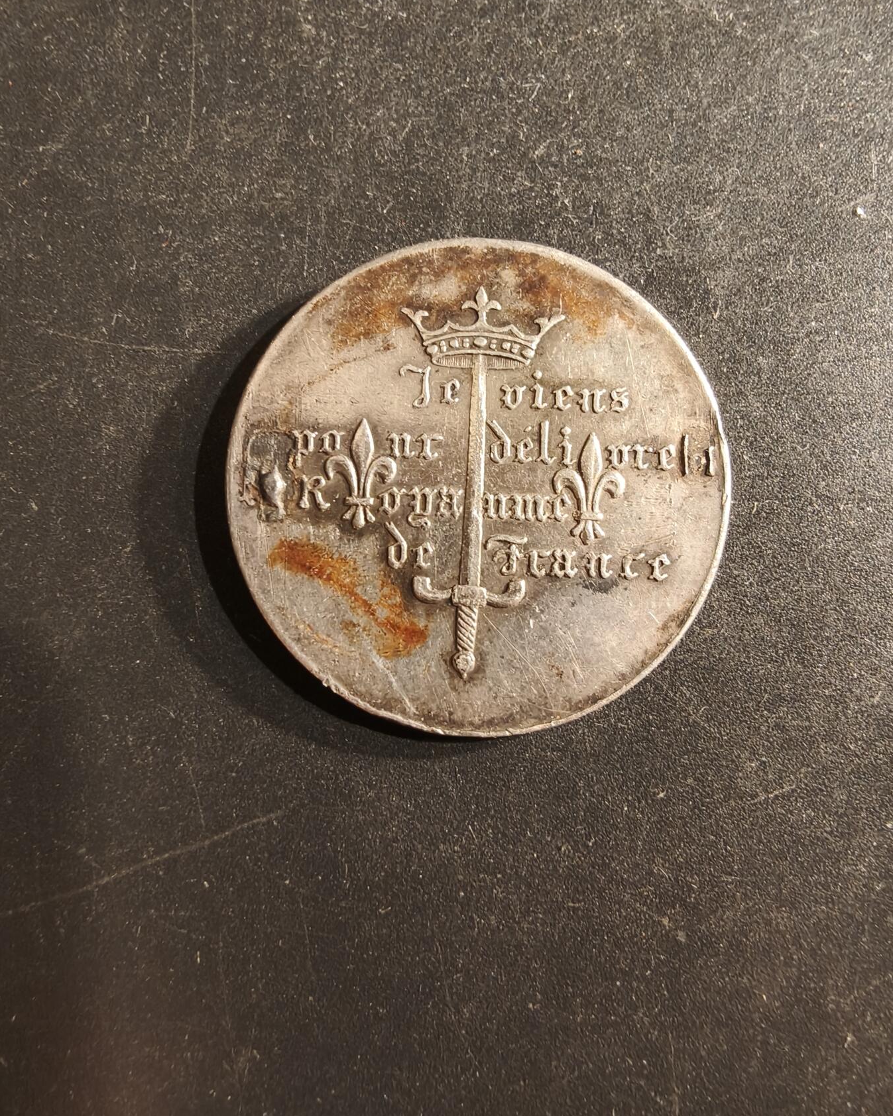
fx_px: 793
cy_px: 527
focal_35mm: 24
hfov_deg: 58.8
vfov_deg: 70.2
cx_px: 446
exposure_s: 1/50
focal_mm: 2.32
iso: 320
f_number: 2
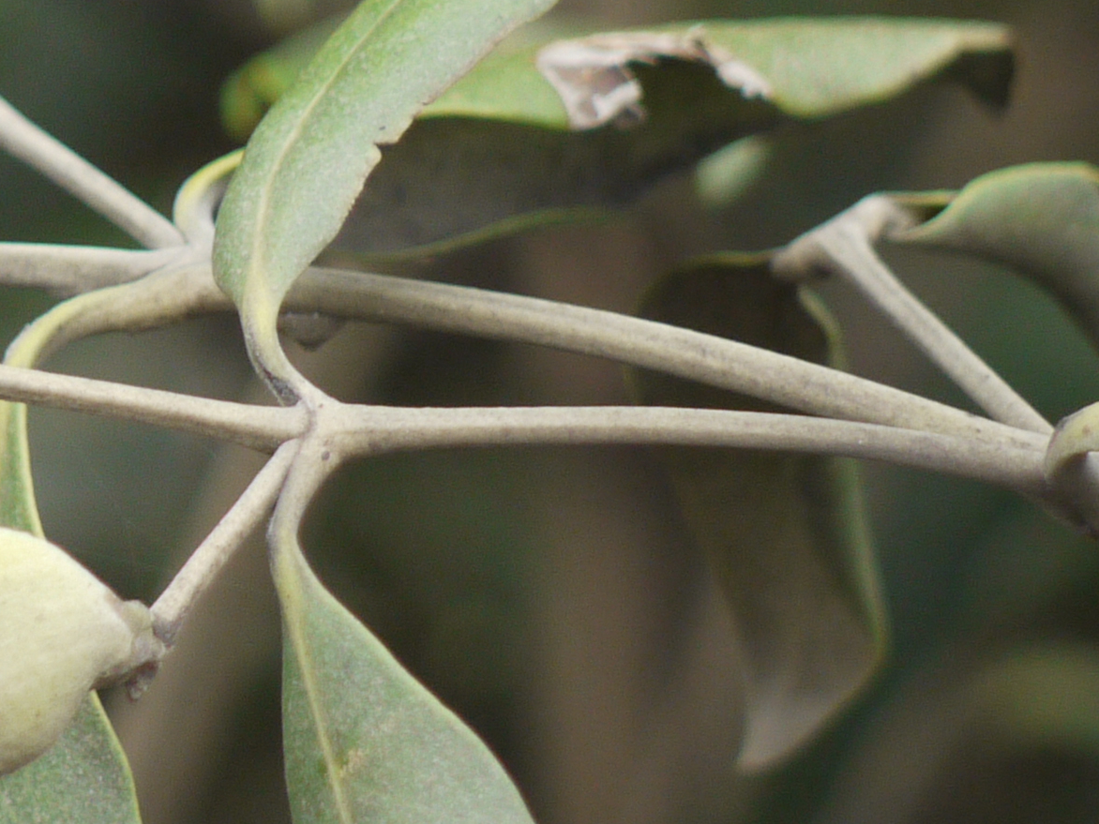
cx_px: 142
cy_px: 556
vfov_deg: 1.1
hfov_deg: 1.5
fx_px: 41559
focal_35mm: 1309
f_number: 5.6
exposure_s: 1/200
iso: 400
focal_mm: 189
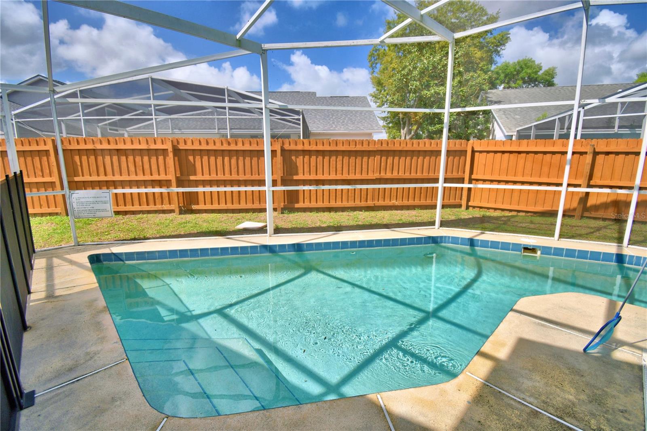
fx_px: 270
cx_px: 324
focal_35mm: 15
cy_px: 216
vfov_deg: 77.3
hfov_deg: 100.4
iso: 100
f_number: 4.5
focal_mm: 10
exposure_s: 1/1000
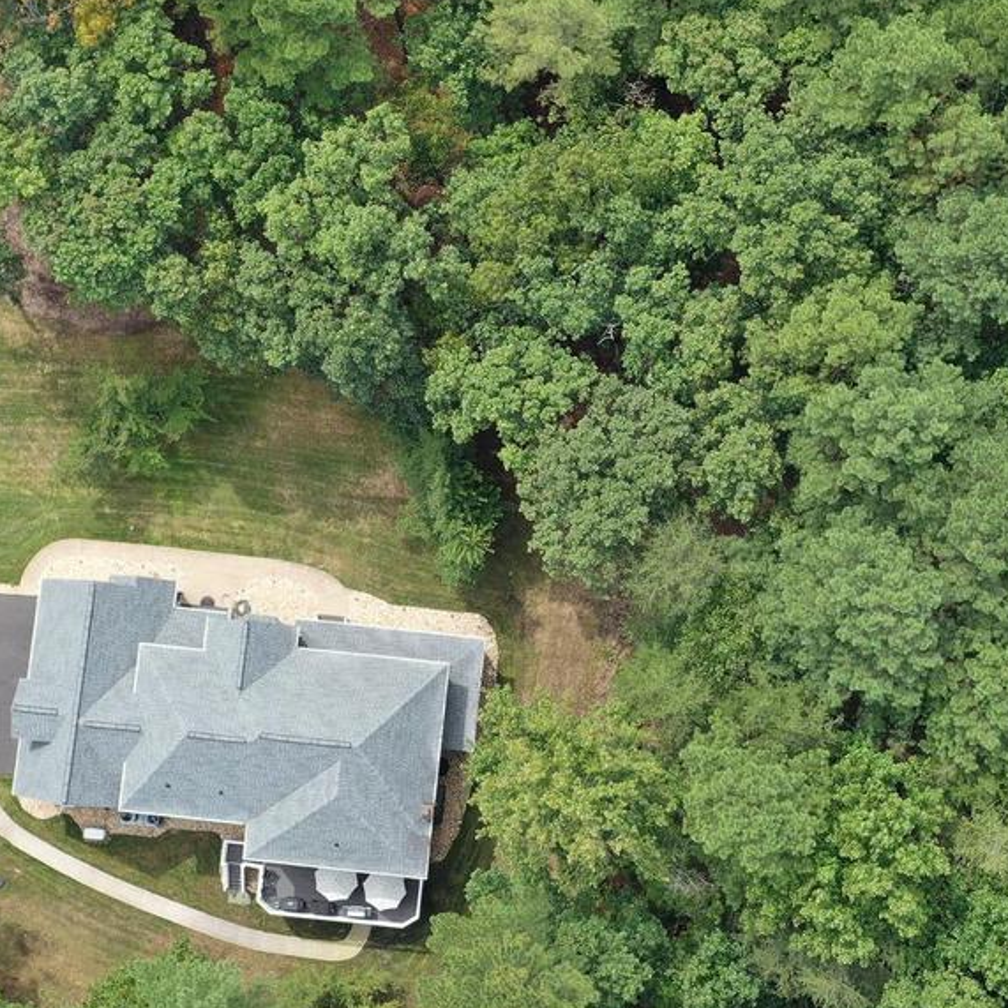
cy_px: 489
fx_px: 1977
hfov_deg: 28.6
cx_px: 521
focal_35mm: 60
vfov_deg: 28.6
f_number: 4.5
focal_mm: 10.26
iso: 100
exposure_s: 1/200
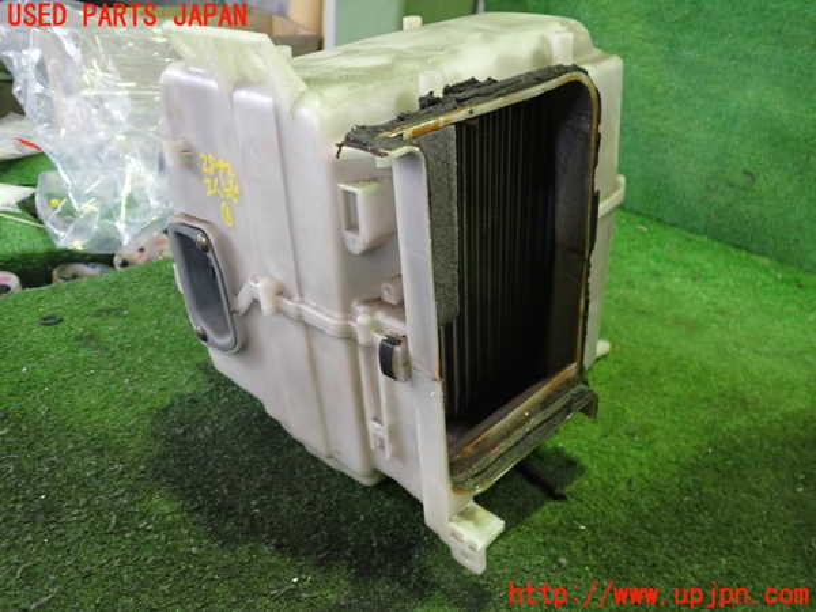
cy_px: 306
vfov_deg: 46.8
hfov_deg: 60.0
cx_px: 408
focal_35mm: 30
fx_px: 707
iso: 640
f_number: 2.3
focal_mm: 5.4
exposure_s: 1/30
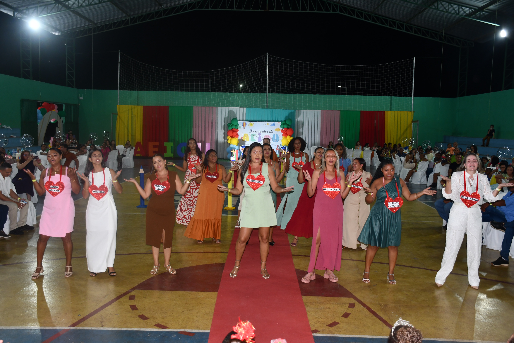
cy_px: 172
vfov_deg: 38.9
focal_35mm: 34
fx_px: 485
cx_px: 257
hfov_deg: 55.8
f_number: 3.8
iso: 400
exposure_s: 1/60
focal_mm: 23
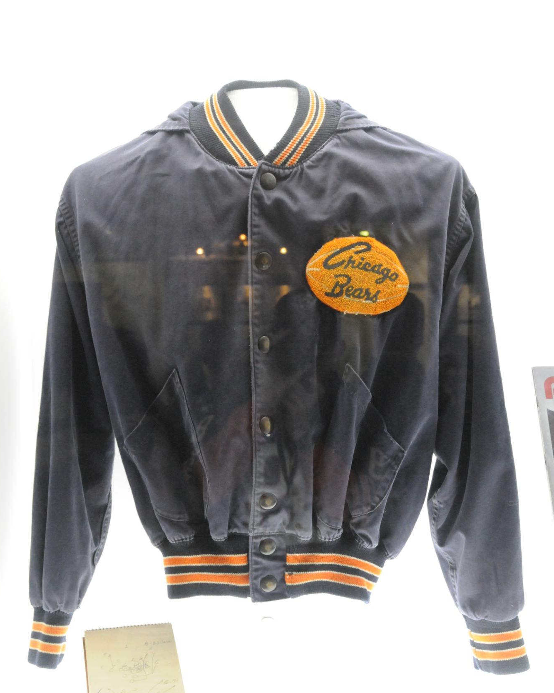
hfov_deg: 33.4
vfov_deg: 41.1
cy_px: 389
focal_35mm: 45
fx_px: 922
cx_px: 278
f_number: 5
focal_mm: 26
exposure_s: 1/100
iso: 3200
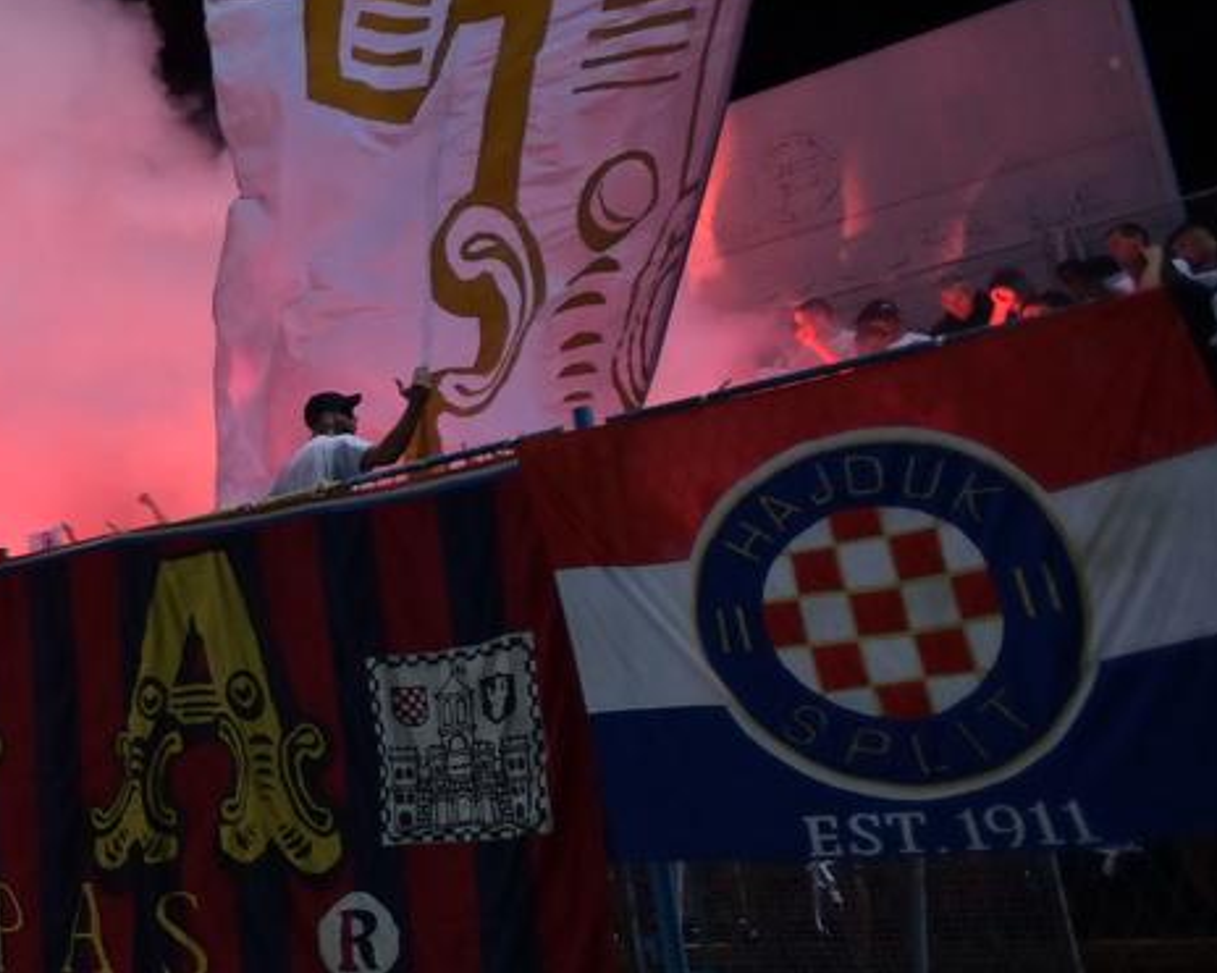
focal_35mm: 55
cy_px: 445
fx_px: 1981
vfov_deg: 27.6
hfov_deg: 24.2
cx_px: -737
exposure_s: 1/1000
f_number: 2.8
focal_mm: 17
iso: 1000
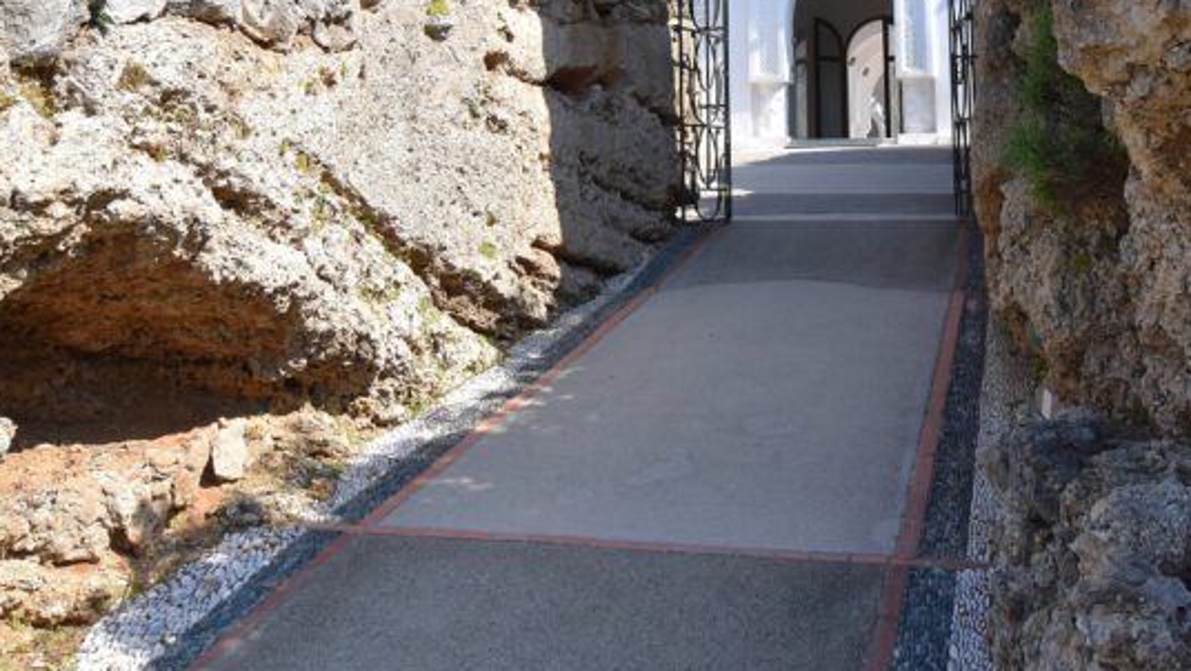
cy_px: 49
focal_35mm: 34
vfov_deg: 32.3
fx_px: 1090
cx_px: 738
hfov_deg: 56.7
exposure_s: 1/320
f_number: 9
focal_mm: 11.5
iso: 200
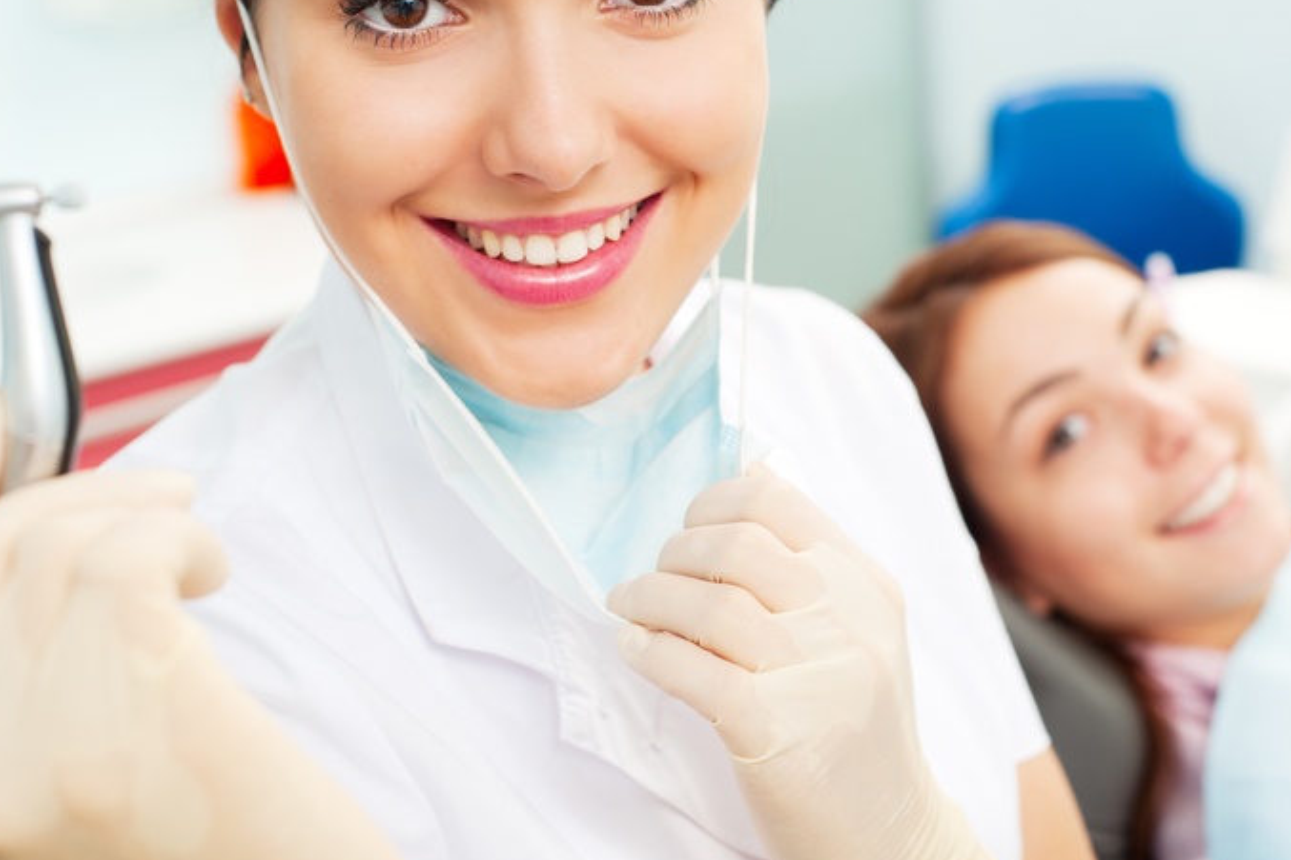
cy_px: 371
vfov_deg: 21.2
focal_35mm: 64
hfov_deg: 31.4
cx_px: 621
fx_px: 2294
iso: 200
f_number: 5
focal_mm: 50
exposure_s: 1/125
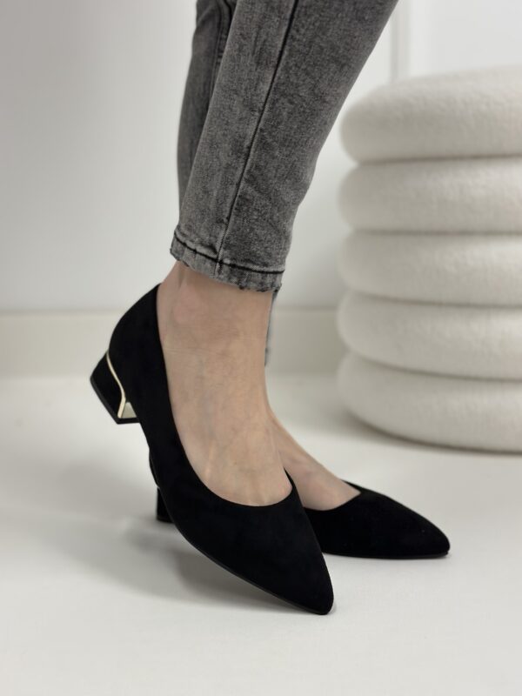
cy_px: 348
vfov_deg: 39.7
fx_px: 965
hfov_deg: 30.3
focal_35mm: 48
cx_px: 261
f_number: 1.78
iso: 160
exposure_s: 1/100
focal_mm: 6.86
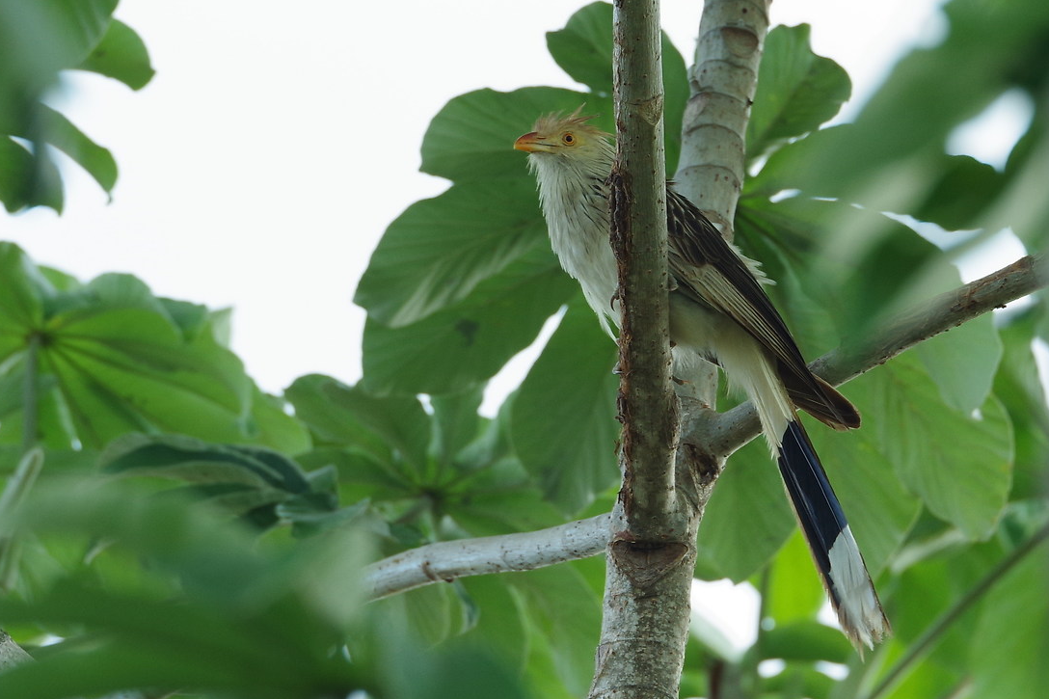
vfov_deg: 2.1
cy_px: 338
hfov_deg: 3.1
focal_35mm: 662
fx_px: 19286
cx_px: 713
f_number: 4.5
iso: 200
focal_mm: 200
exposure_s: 1/80
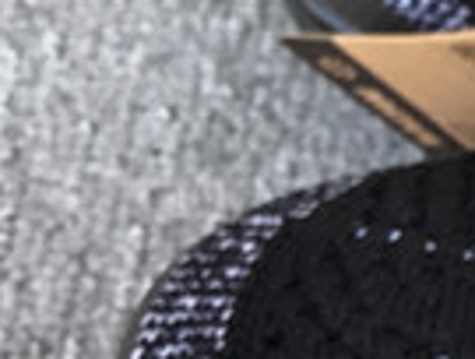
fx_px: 2834
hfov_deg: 8.4
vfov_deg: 7.2
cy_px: 9
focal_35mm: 206
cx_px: 1316
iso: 32
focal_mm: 3.3
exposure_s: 1/50
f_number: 2.4
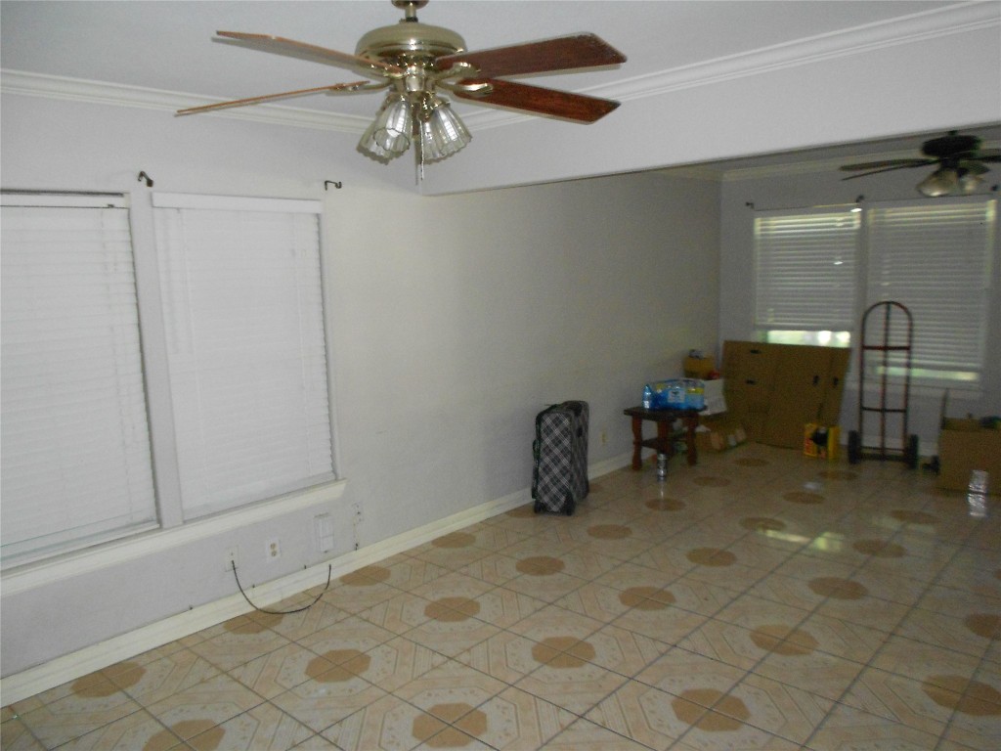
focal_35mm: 26
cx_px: 500
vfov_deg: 53.1
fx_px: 752
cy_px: 376
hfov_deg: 67.3
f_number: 3.2
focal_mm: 4.6
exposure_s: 1/25
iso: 400
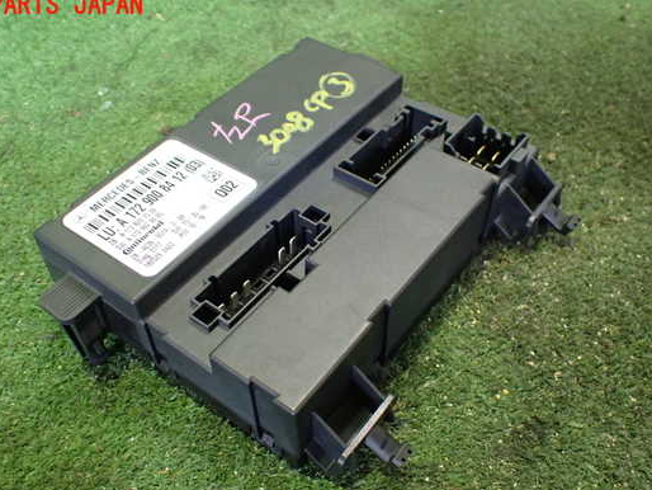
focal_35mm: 35
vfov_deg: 40.7
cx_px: 293
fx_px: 660
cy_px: 275
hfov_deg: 52.5
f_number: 2.3
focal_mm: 5.4
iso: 800
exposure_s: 1/40
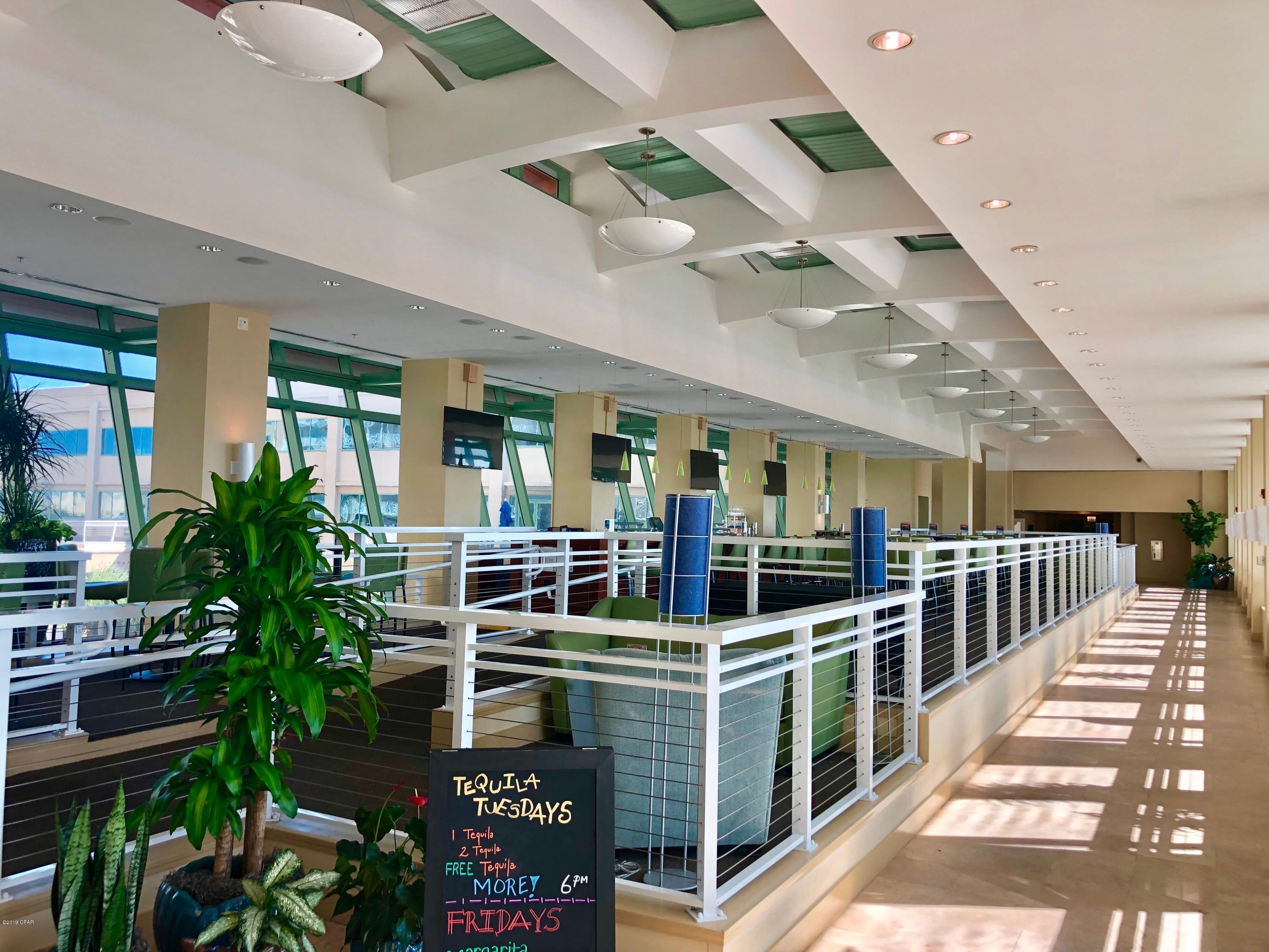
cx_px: 634
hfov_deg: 63.4
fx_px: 1026
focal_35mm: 28
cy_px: 476
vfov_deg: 49.7
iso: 20
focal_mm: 3.99
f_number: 1.8
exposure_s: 1/145
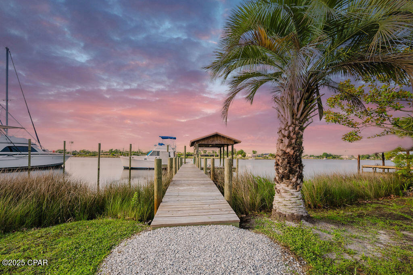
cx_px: 206
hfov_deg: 104.2
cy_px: 138
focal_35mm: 14
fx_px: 161
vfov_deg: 81.2
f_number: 6.3
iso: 160
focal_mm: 14
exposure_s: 1/400
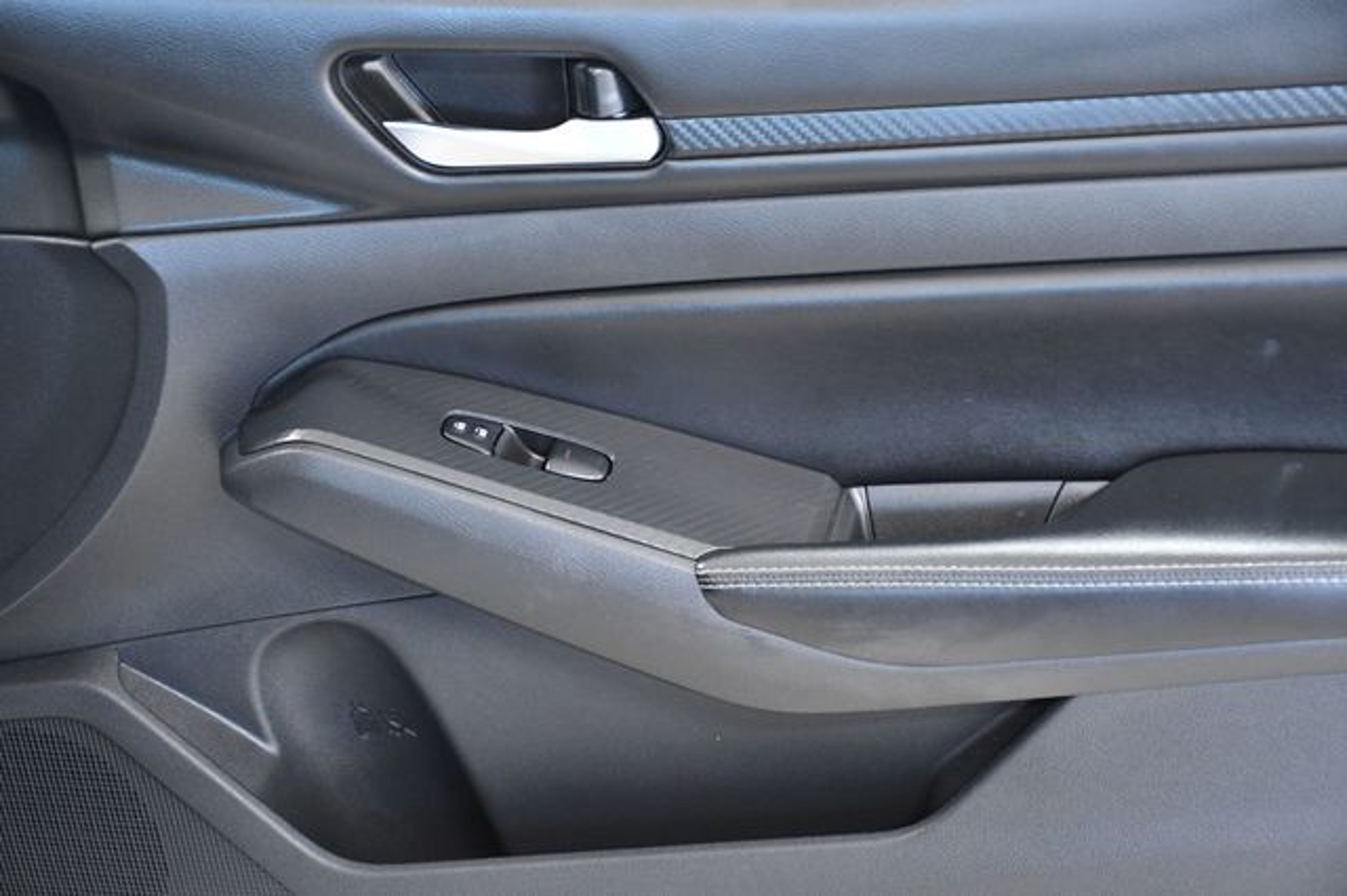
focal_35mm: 84
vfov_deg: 16.2
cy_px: 448
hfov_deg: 24.2
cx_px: 674
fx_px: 3141
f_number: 4.8
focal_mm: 56
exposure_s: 1/80
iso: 2500
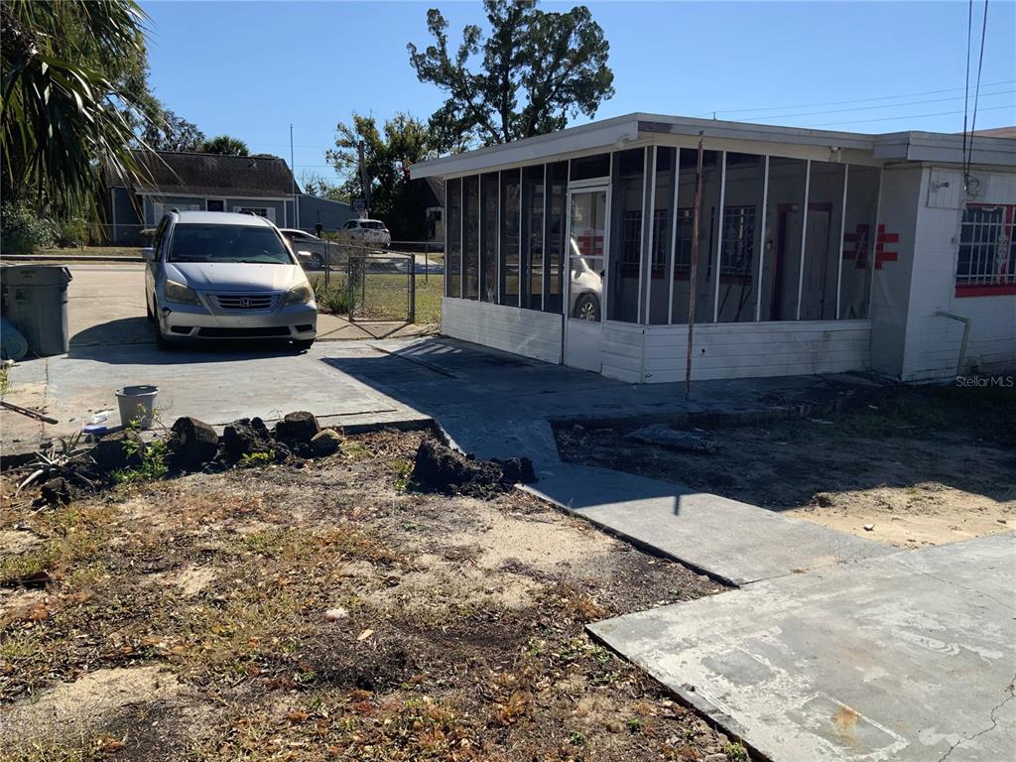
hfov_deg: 61.7
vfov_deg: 48.2
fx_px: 851
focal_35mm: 29
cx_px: 508
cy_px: 381
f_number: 1.8
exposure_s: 1/2141
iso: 16
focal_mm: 3
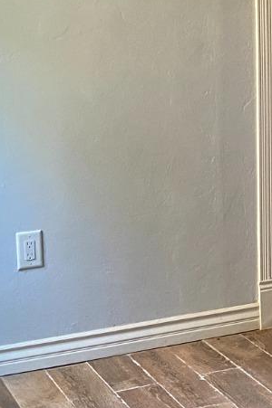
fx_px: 1021
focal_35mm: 90
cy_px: 79
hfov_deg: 14.6
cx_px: 345
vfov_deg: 22.3
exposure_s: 1/60
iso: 500
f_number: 1.8
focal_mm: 4.25
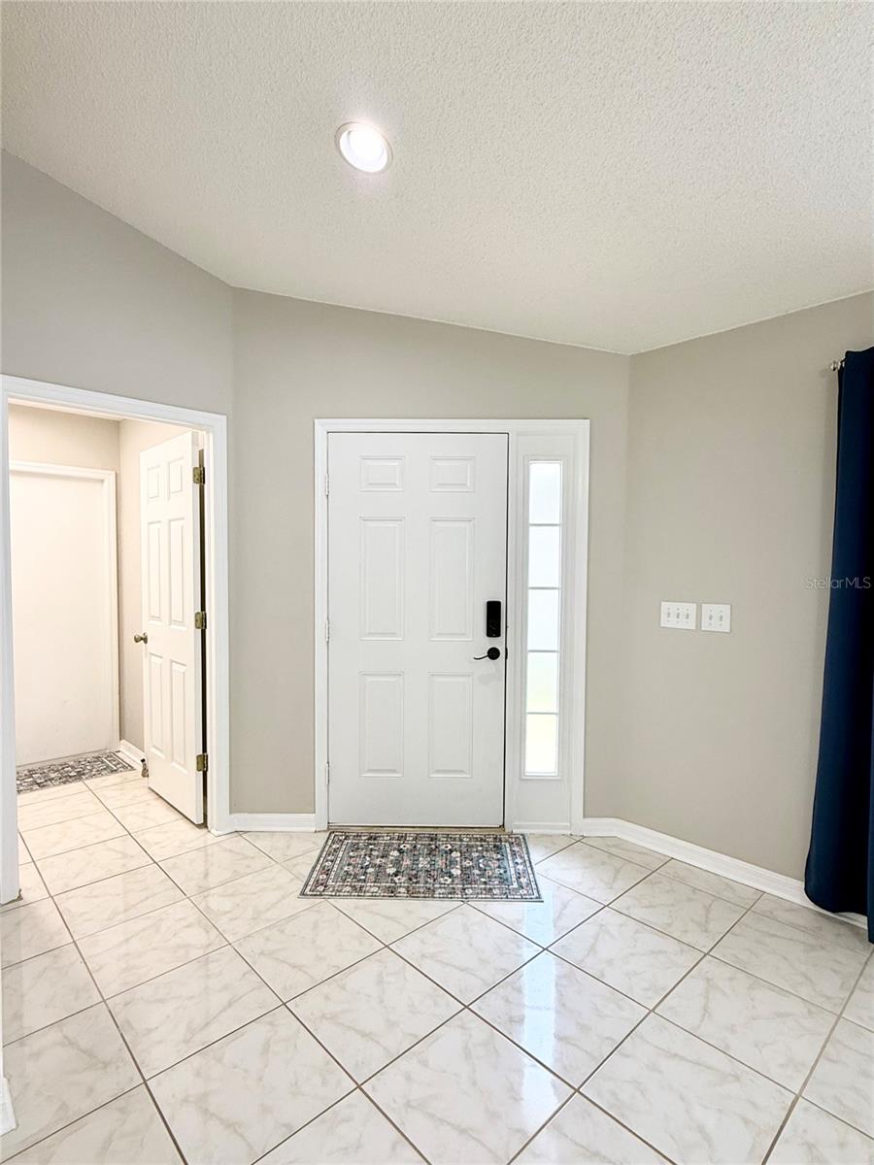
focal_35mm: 14
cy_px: 582
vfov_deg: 102.1
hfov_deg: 85.7
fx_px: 471
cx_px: 437
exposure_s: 1/120
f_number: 2.2
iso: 80
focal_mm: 2.22
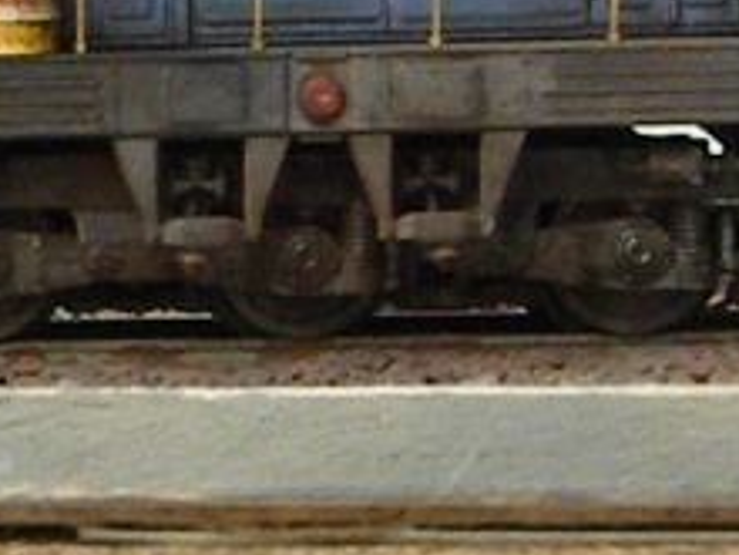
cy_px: 365
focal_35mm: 260
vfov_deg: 5.7
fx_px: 5551
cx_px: -351
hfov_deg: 7.5
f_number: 5
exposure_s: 1/207
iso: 640
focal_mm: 11.8
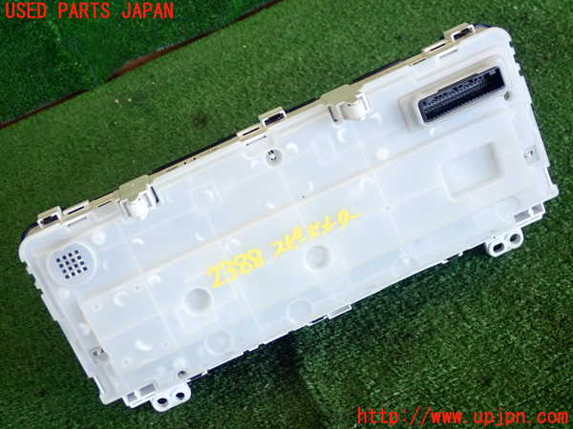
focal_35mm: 49
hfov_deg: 38.9
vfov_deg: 29.7
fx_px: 811
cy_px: 214
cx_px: 286
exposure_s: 1/50
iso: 250
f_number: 3.2
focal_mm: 8.99
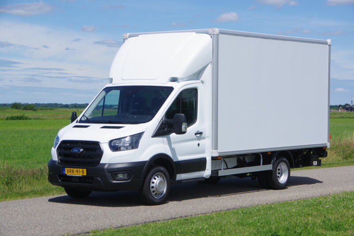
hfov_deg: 25.7
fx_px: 777
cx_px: 177
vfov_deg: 17.3
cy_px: 118
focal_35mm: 79
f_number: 8
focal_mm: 53
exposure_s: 1/500
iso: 200
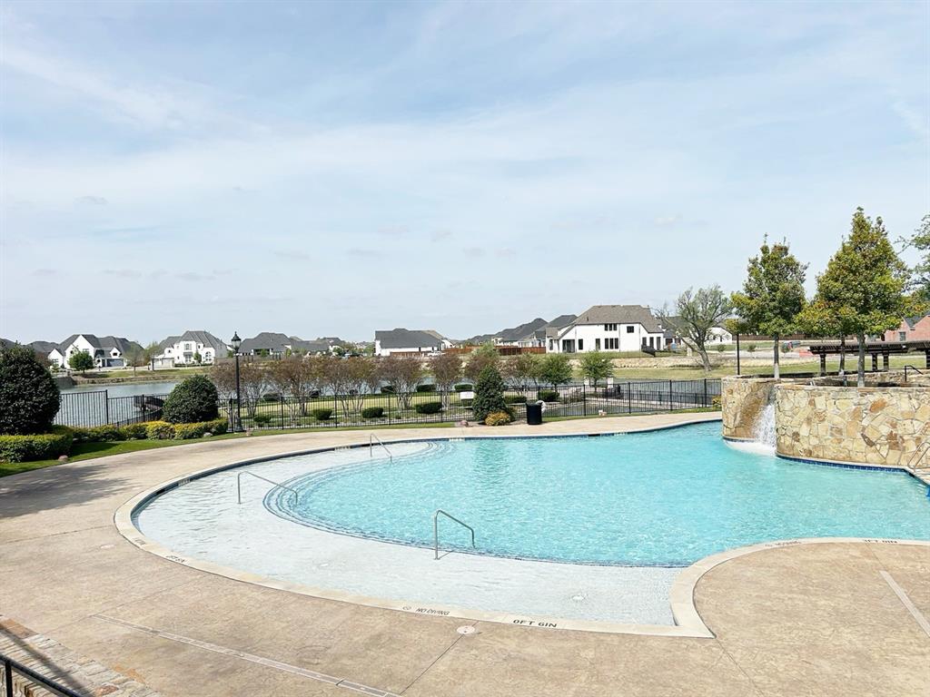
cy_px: 348
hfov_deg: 67.3
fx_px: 699
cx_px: 465
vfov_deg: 53.1
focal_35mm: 26
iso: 50
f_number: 1.5
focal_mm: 5.7
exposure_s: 1/8696
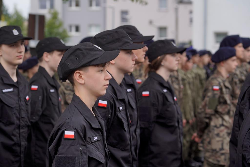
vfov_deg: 13.3
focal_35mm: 103
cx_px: 125
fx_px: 715
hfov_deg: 19.8
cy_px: 84
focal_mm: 103
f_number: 5.6
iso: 320
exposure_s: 1/200
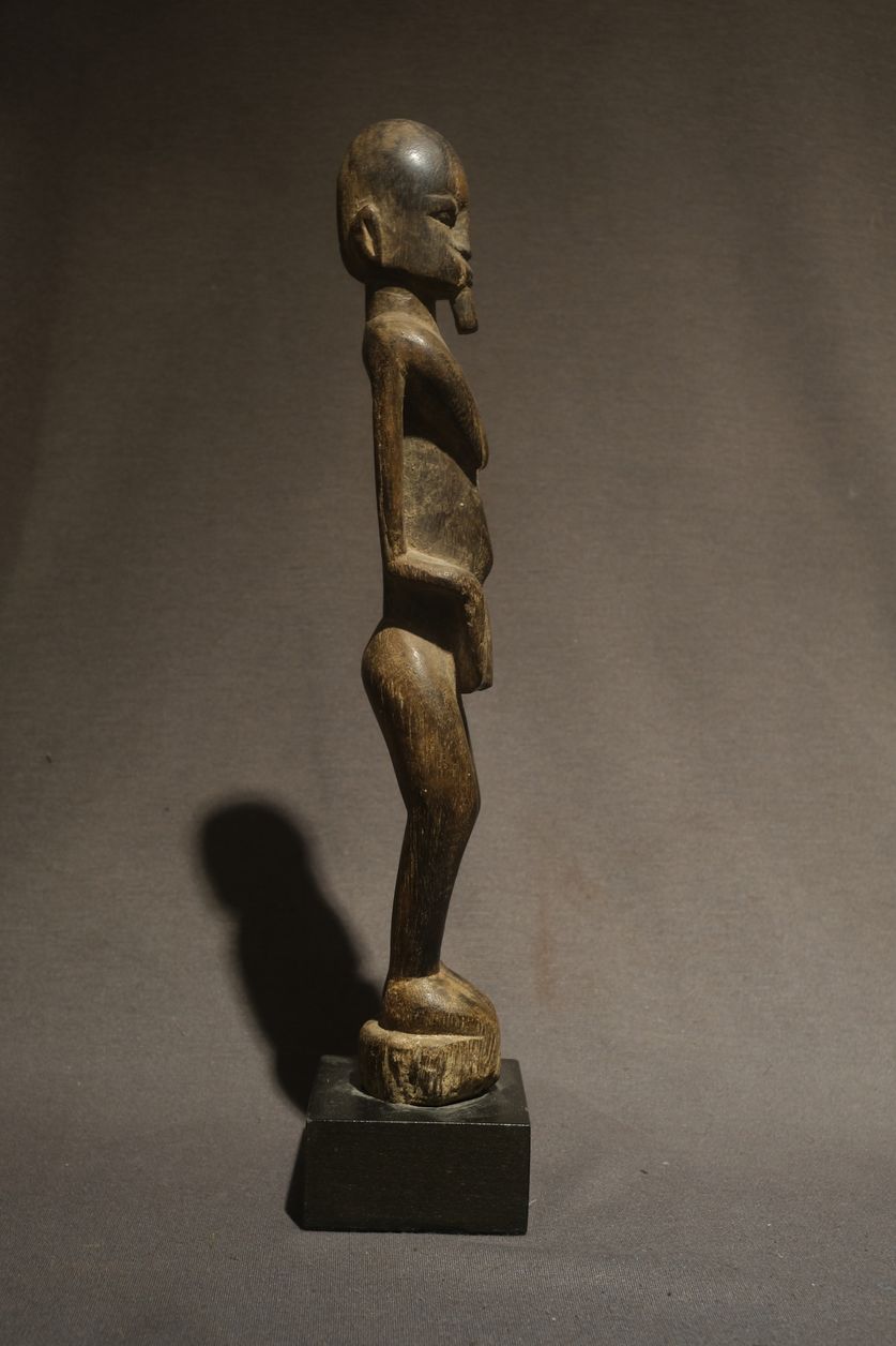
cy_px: 673
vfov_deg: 47.4
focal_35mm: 41
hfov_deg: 32.6
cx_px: 448
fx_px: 1531
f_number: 7.1
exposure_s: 1/17
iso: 800
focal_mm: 27
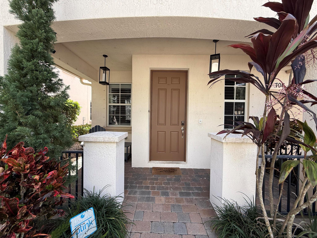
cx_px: 158
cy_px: 119
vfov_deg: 85.7
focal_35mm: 14
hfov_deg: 102.1
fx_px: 128
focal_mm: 2.22
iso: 50
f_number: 2.2
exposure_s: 1/349
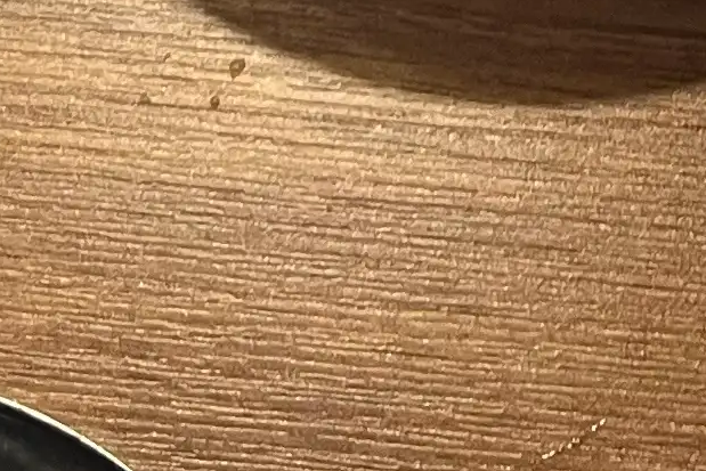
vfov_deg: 7.2
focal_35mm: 176
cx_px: 847
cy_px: -799
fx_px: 3452
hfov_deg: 11.4
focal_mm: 5.1
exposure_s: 1/60
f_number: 1.6
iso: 125
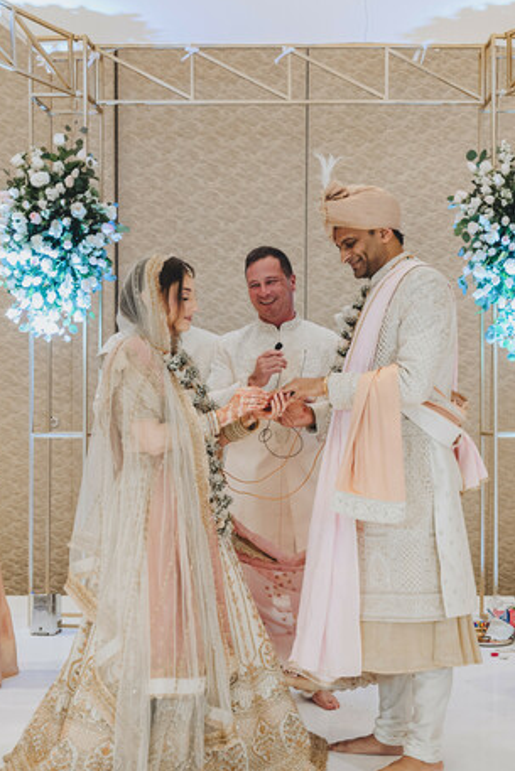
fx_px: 900
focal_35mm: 42
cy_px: 363
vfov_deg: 46.4
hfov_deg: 31.9
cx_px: 245
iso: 5000
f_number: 3.5
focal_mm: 32
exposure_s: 1/200
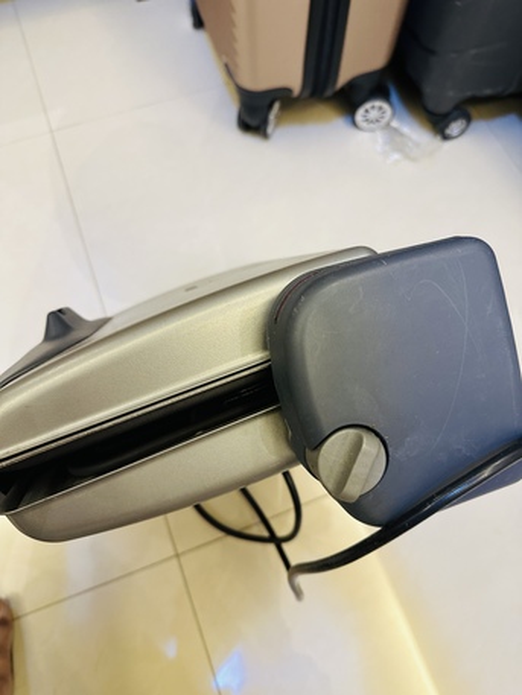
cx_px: 261
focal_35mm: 24
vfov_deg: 71.6
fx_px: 482
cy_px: 348
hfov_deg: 56.8
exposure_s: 1/60
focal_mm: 6.86
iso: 320
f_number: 1.78
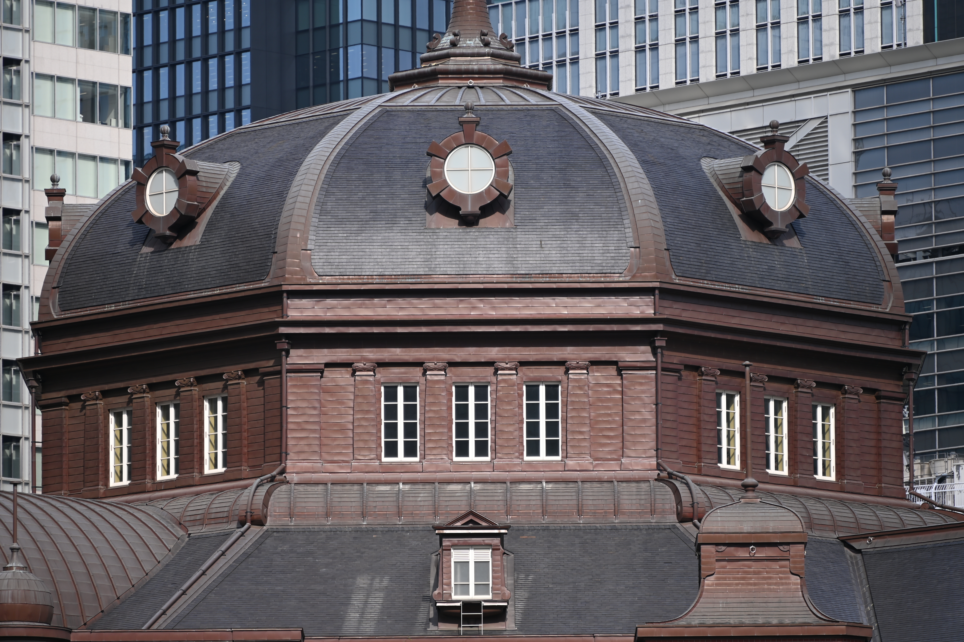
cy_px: 321
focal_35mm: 300
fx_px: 8028
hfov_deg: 6.9
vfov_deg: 4.6
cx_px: 482
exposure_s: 1/160
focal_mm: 300
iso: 100
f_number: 6.3
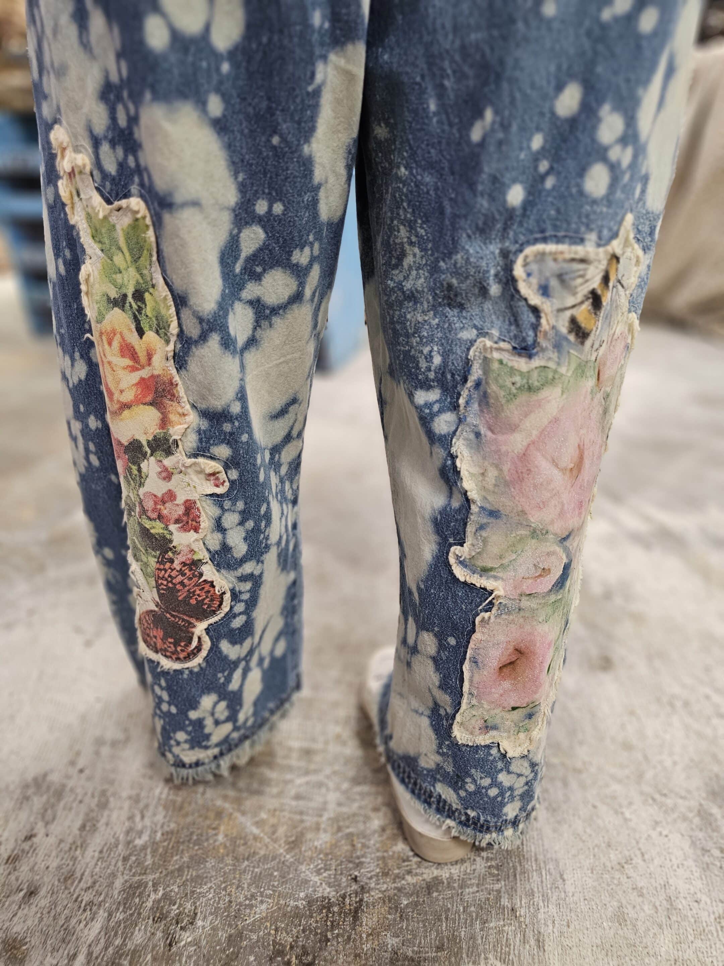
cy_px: 483
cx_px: 362
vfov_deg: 73.9
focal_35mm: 23
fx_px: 641
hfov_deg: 58.9
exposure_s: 1/120
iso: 250
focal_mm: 6.3
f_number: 1.7
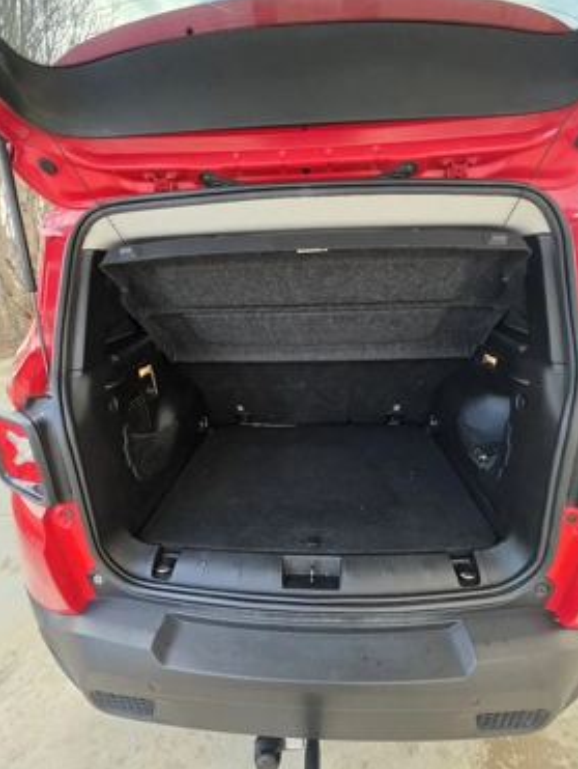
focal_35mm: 14
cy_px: 394
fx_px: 311
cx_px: 307
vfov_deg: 102.0
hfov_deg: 85.7
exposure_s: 1/370
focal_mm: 2.2
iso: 400
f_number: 1.9
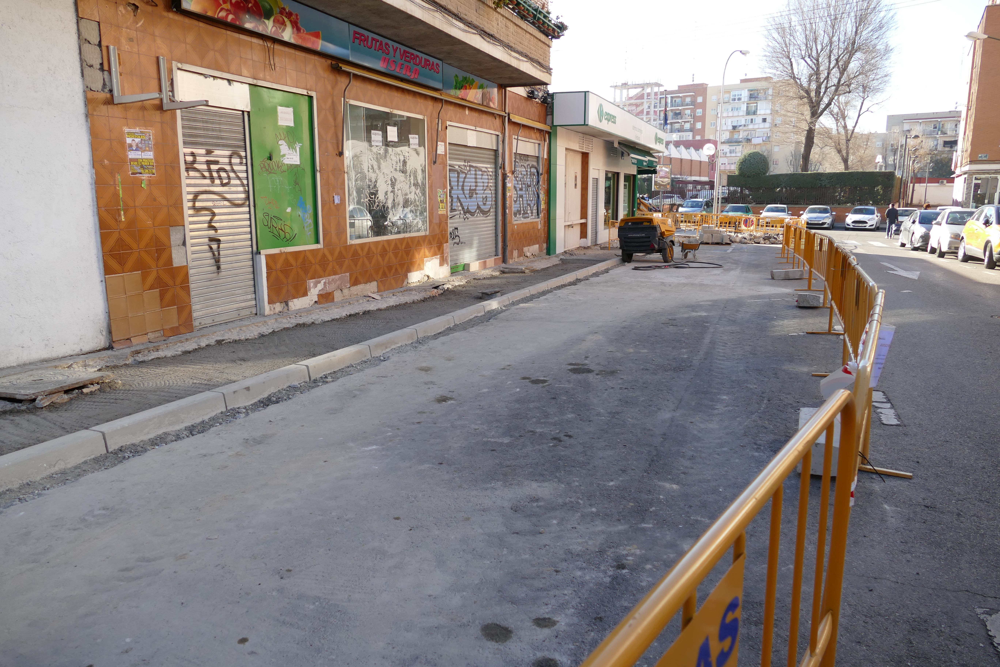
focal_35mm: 25
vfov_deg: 51.3
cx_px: 500
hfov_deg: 71.5
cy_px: 334
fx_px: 694
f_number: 2.8
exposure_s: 1/400
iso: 125
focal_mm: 9.12
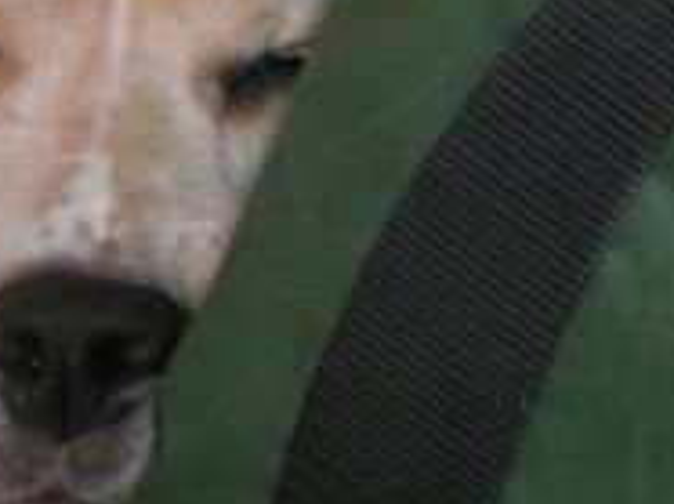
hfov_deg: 4.7
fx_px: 8264
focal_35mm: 425
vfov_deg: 3.5
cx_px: 243
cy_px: 270
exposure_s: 1/3
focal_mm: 23.2
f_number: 4.7
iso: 400
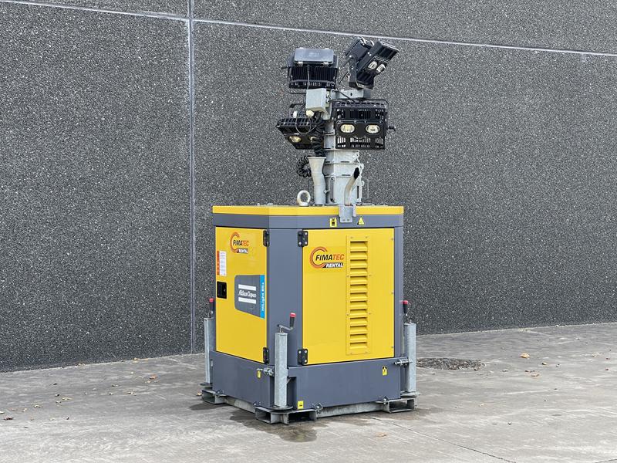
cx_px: 308
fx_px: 1141
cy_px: 232
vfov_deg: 22.9
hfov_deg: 30.3
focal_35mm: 64
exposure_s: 1/99
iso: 40
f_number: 2.2
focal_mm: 7.5
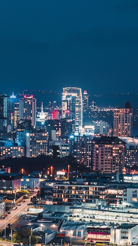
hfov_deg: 5.3
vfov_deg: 9.6
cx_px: -75
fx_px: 1464
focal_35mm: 225
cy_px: 71
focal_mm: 89
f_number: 4.5
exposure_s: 4
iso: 100
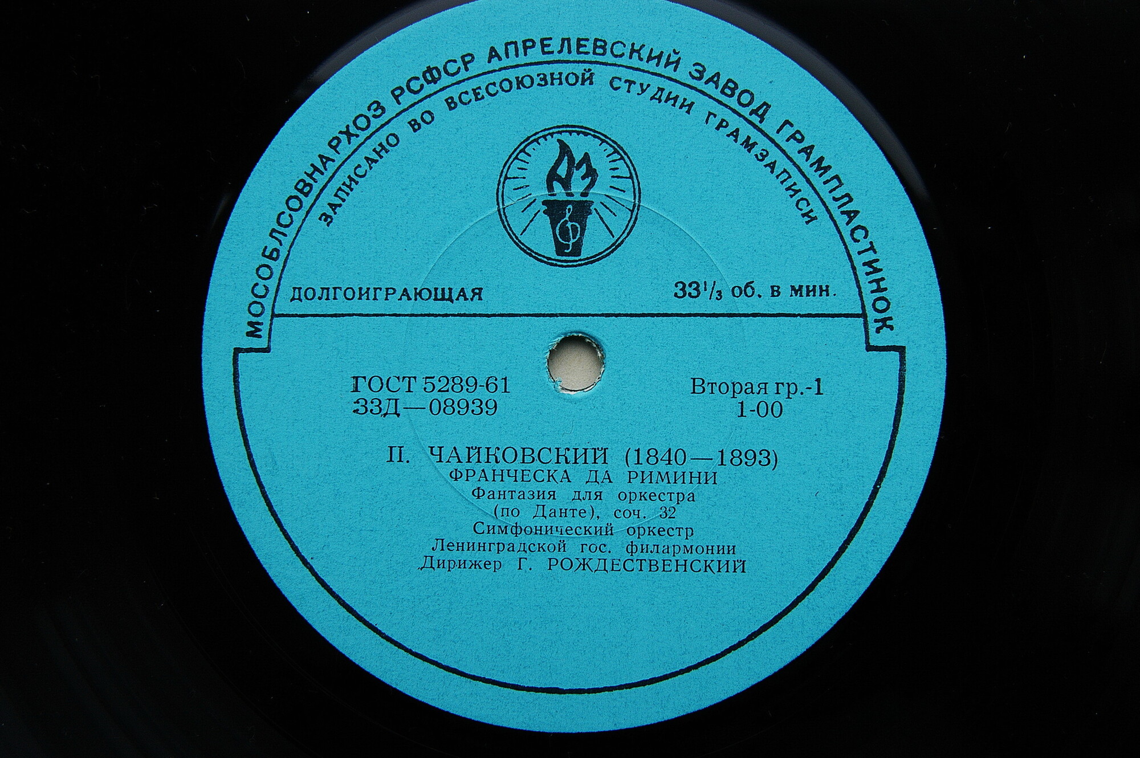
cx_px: 570
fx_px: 1661
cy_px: 379
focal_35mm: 52
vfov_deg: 25.7
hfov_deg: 37.9
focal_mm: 35
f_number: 4.5
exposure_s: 1/80
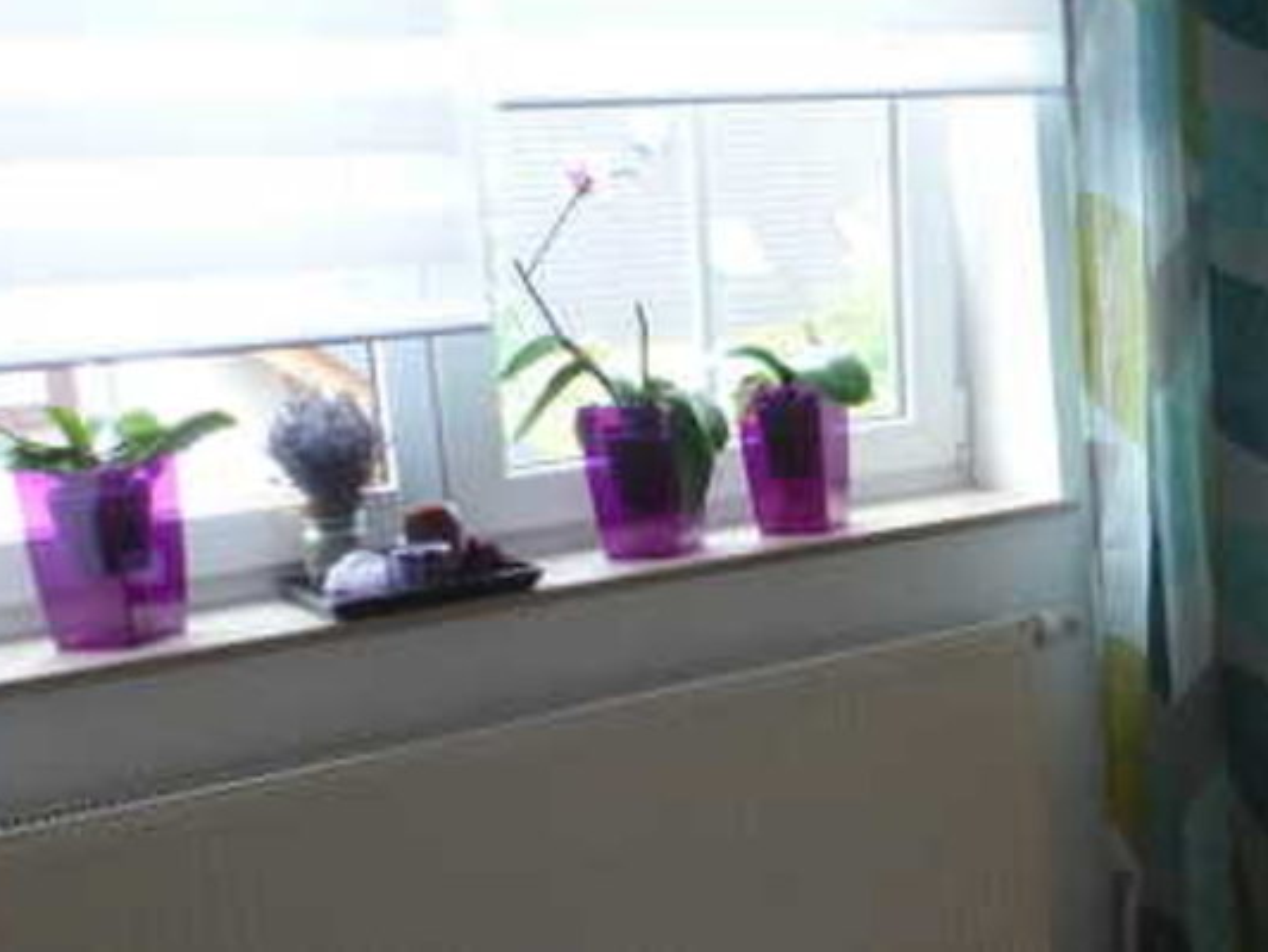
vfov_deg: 27.0
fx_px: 1978
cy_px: 550
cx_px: 1299
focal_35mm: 54
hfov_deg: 32.4
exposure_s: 1/60
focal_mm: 4.3
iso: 200
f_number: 3.3
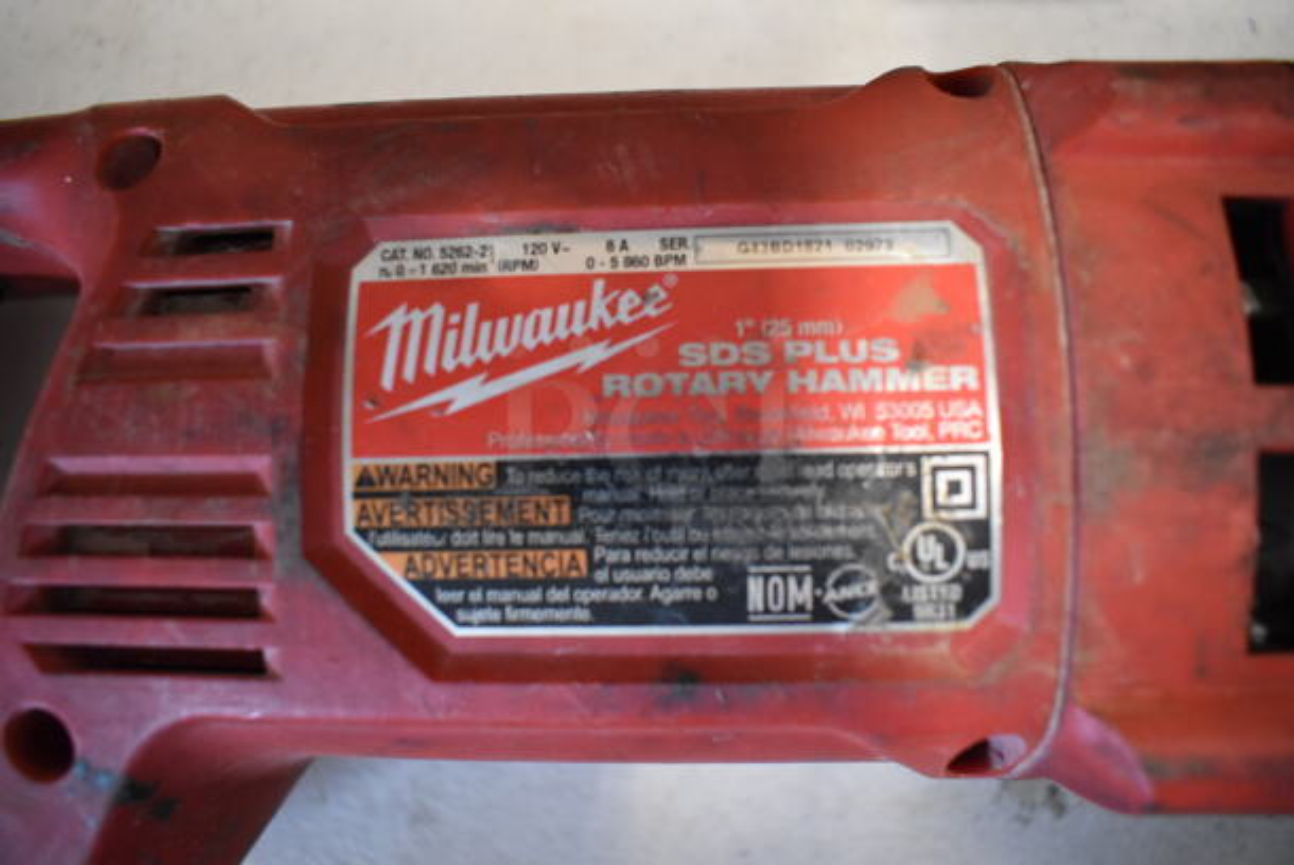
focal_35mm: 27
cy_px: 432
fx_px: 971
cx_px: 647
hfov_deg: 67.3
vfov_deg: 48.0
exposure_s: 1/125
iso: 2200
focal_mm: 18
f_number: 3.5
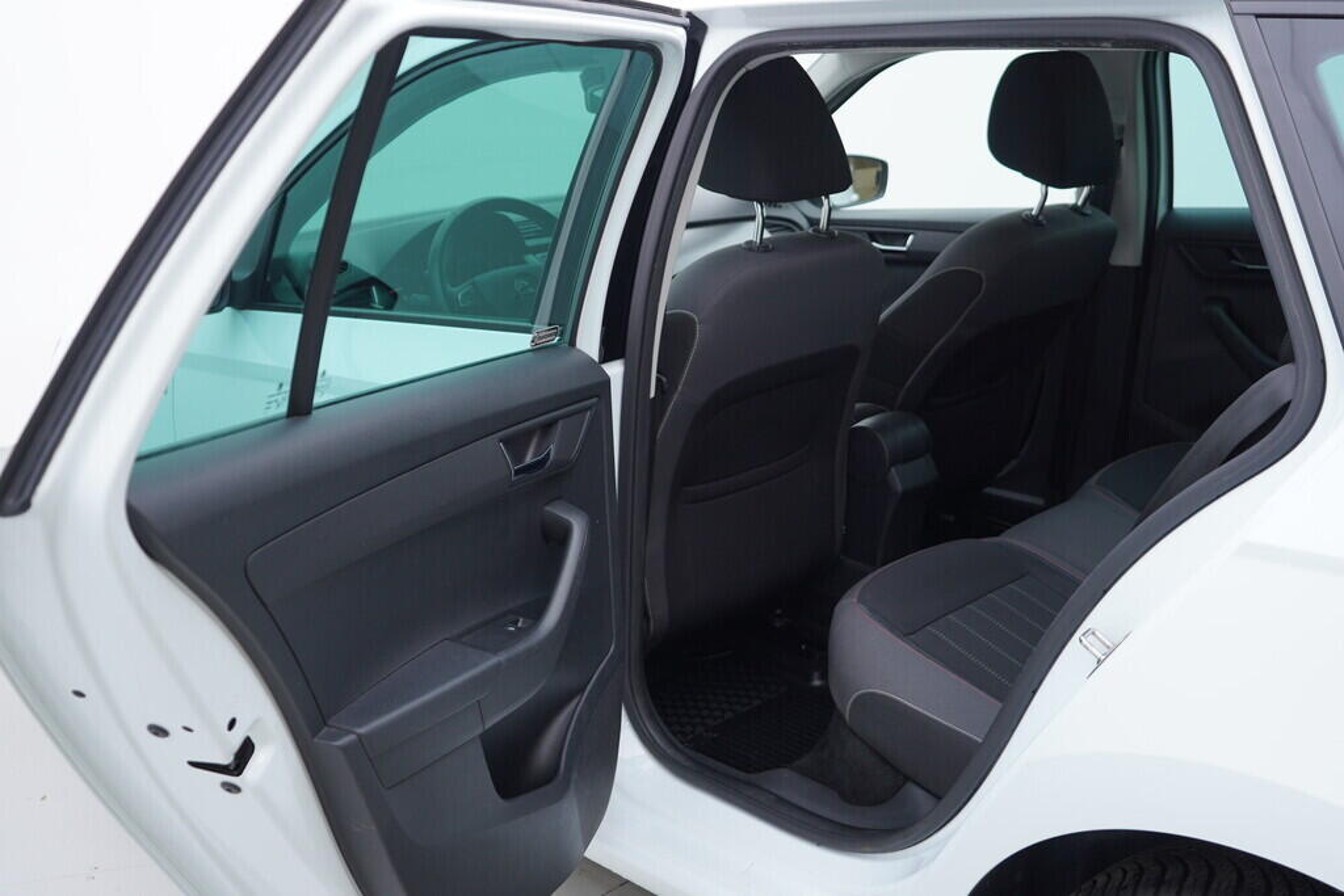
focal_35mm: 36
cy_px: 448
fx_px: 1344
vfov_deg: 36.9
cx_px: 672
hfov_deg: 53.1
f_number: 3.2
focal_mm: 24
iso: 125
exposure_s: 1/50
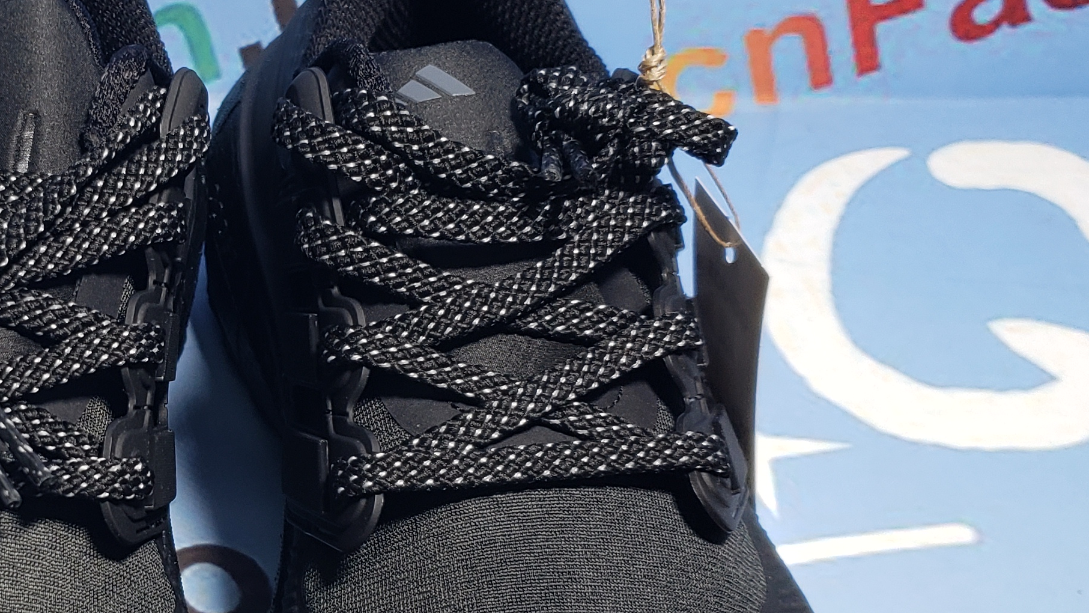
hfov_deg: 31.6
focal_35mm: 63
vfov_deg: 19.0
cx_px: 83
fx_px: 1819
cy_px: 423
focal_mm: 4.3
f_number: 1.5
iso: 50
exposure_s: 1/221
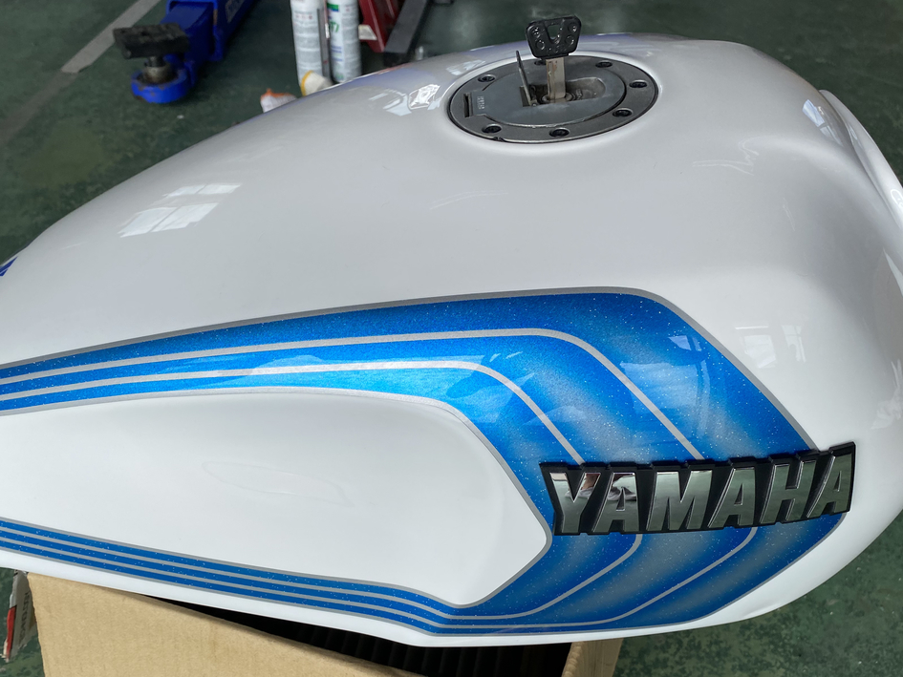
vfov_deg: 42.8
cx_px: 462
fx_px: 861
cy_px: 401
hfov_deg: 55.3
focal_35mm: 33
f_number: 1.8
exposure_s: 1/1678
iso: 32
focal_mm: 4.25
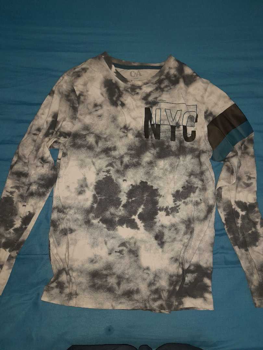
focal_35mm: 25
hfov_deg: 54.9
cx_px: 132
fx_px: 253
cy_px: 175
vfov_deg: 69.4
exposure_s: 1/50
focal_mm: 4.6
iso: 160
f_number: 2
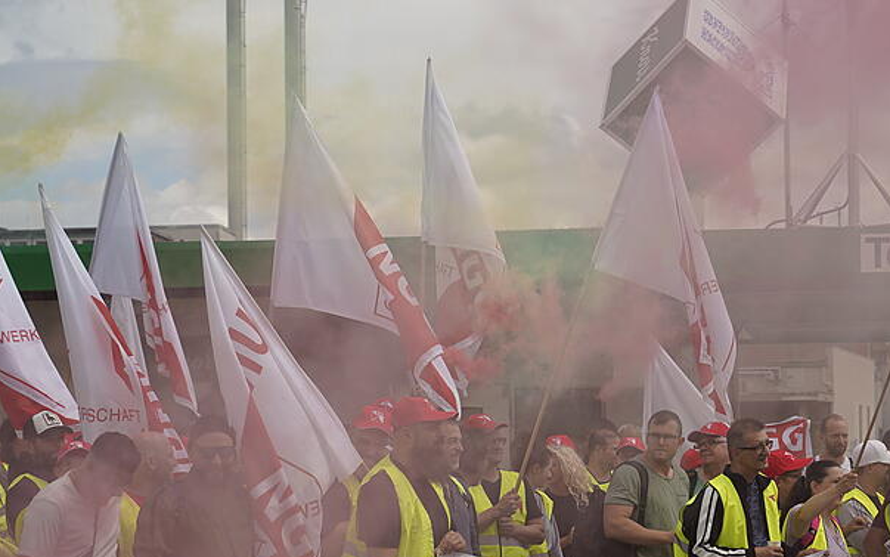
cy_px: 379
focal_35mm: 95
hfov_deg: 21.7
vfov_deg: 13.7
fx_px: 2304
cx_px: 619
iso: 100
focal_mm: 60
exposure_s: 1/500
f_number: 4.5
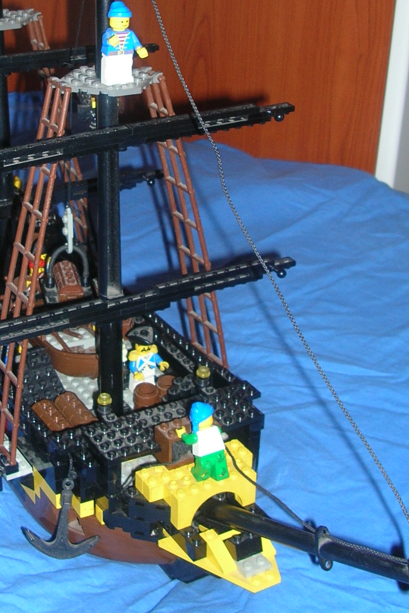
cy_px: 204
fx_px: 1107
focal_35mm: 65
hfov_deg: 20.7
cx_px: 94
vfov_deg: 30.7
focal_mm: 5.8
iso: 50
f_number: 2.8
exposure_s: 1/60.1
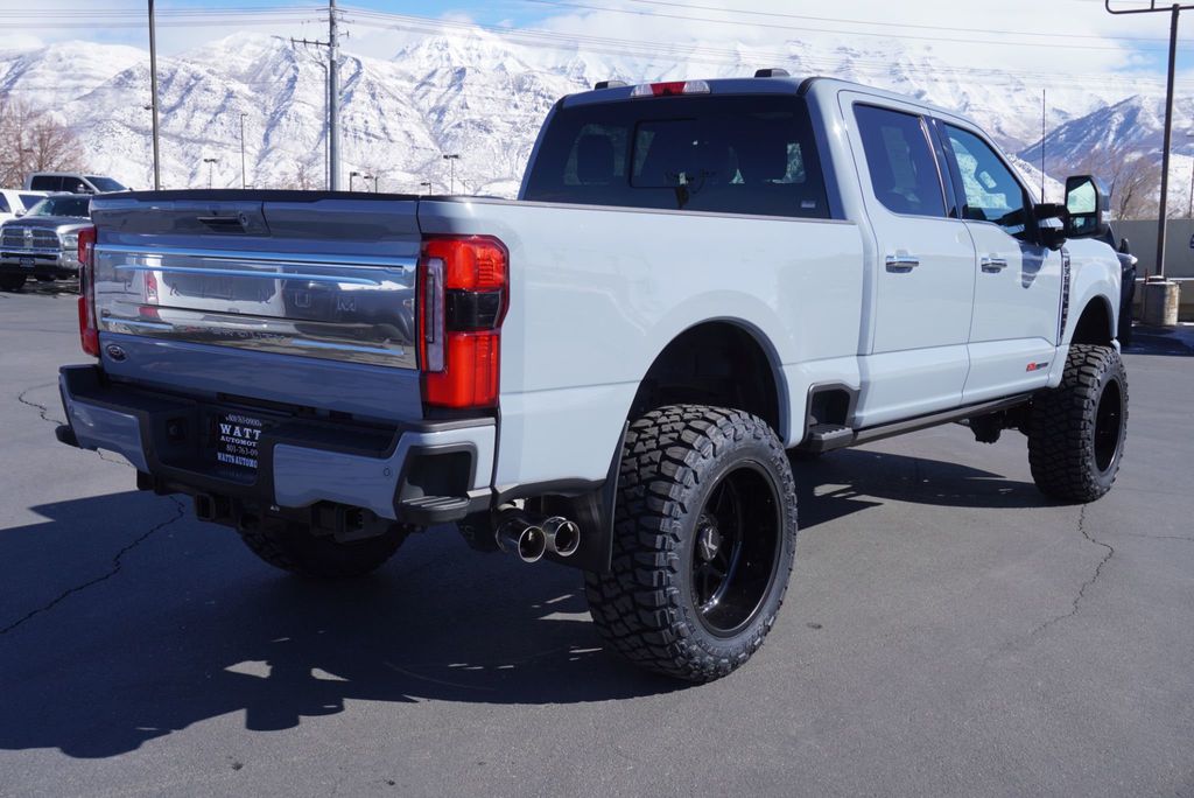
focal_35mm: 38
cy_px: 399
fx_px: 1244
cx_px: 597
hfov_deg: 51.3
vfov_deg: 35.5
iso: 100
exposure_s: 1/250
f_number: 8
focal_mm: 25
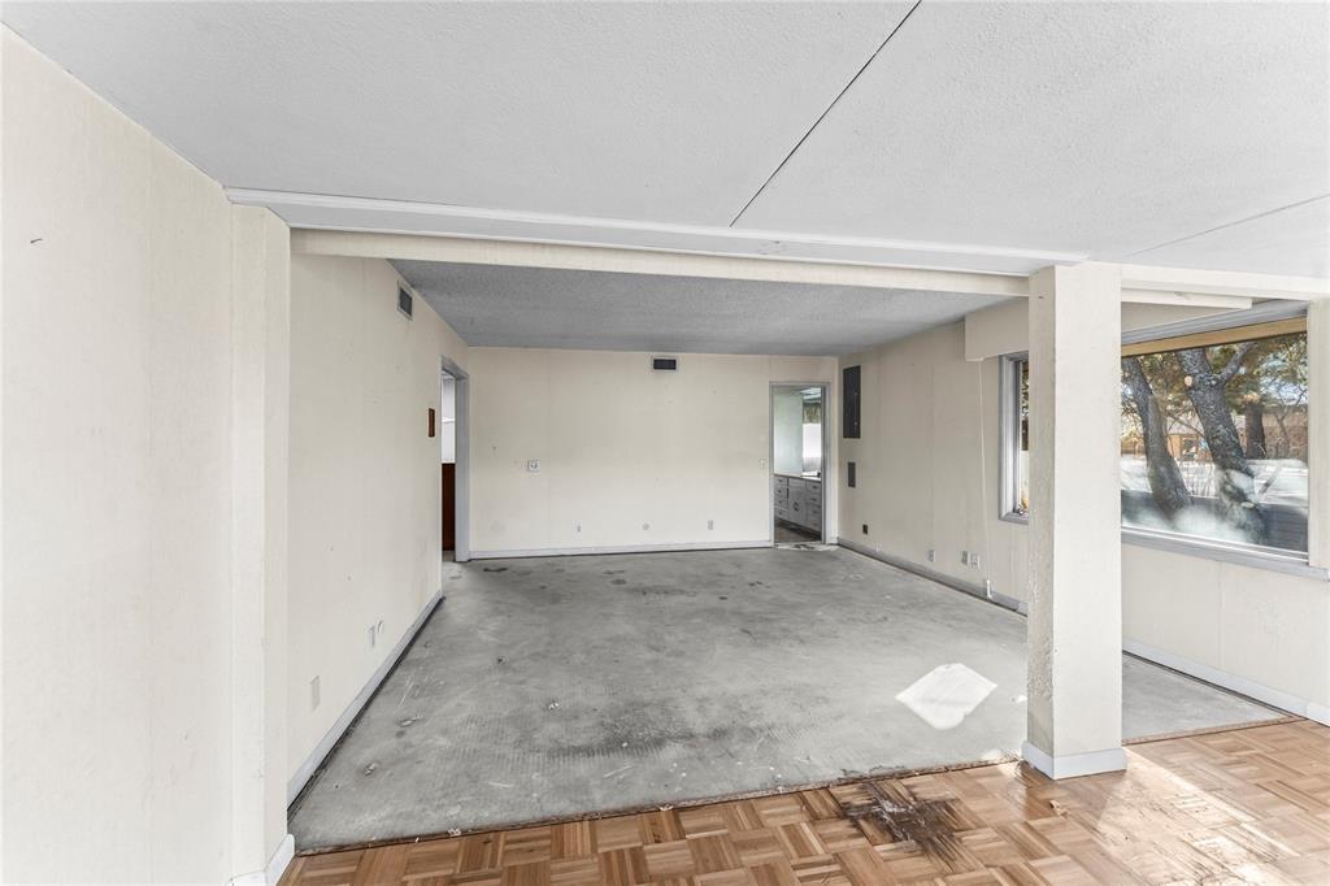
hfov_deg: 104.3
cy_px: 443
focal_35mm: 14
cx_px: 665
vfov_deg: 81.2
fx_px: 517
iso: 400
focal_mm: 14
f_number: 8
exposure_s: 1
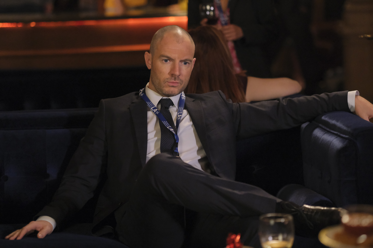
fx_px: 1399
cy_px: 124
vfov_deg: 10.2
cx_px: 186
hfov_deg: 15.2
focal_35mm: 135
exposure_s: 1/200
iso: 8000
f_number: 2
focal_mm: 90
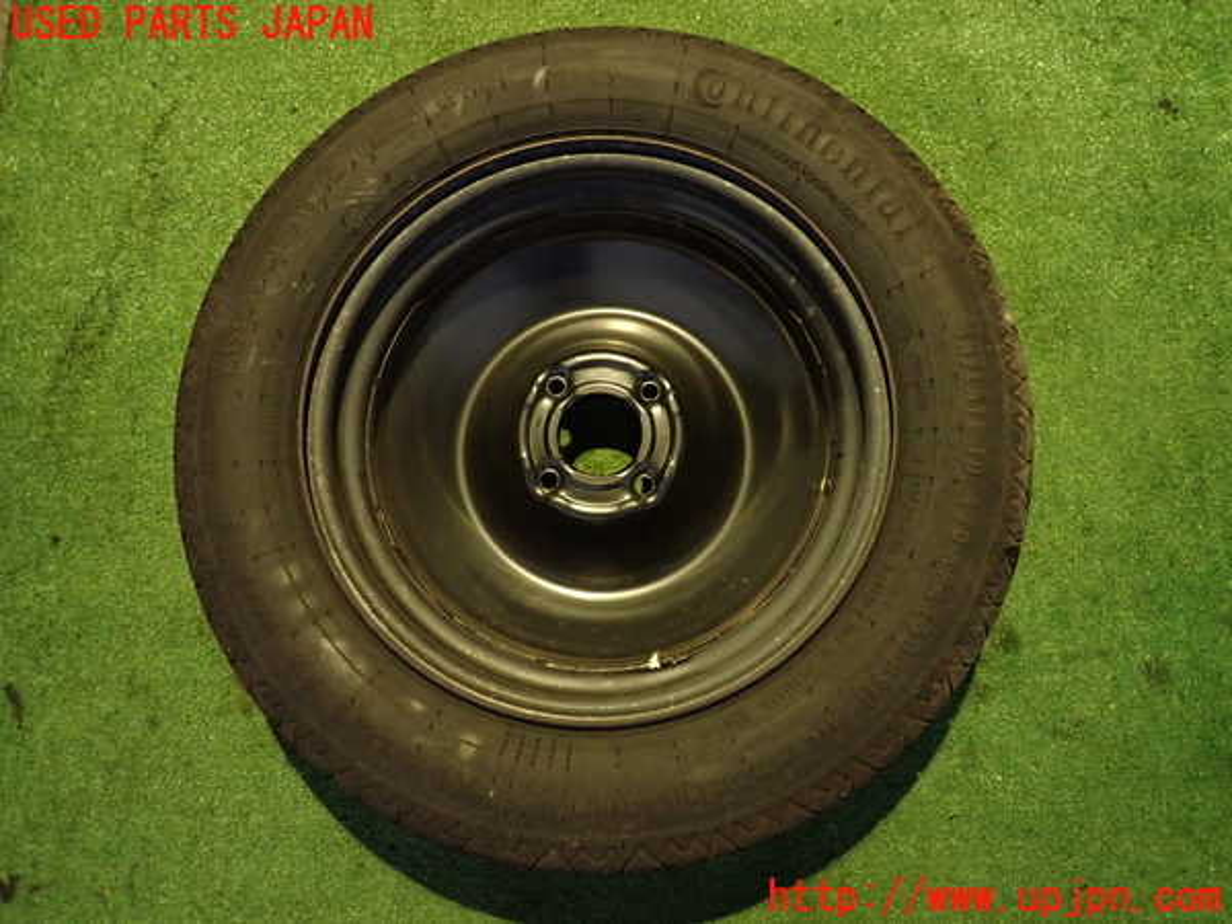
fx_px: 890
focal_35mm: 25
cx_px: 616
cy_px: 462
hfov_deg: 69.4
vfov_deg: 54.9
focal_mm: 4.5
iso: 640
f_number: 2
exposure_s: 1/30
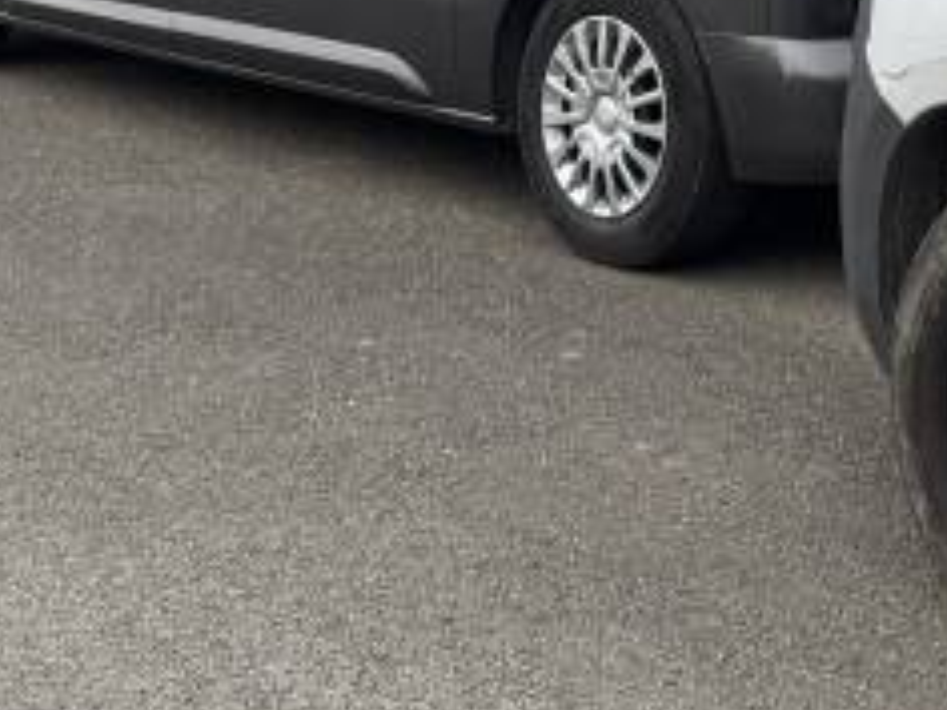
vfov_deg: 13.5
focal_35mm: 104
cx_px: 939
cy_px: -321
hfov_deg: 18.4
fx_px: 2845
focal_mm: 6.76
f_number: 1.78
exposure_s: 1/4049
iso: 80
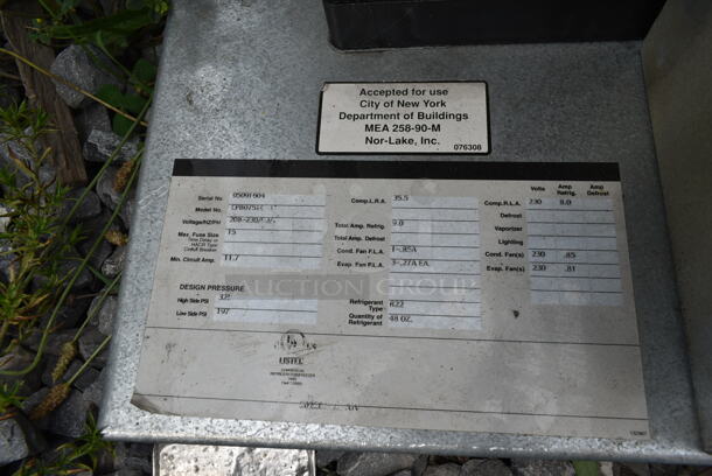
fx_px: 534
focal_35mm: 27
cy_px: 238
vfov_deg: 48.0
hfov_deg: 67.3
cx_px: 356
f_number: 8
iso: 100
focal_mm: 18
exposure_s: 1/250
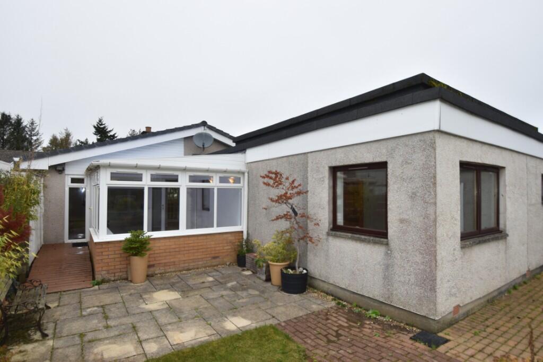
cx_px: 272
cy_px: 181
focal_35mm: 18
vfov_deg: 67.4
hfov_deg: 90.0
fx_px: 272
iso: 100
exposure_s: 1/200
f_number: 4.5
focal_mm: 12
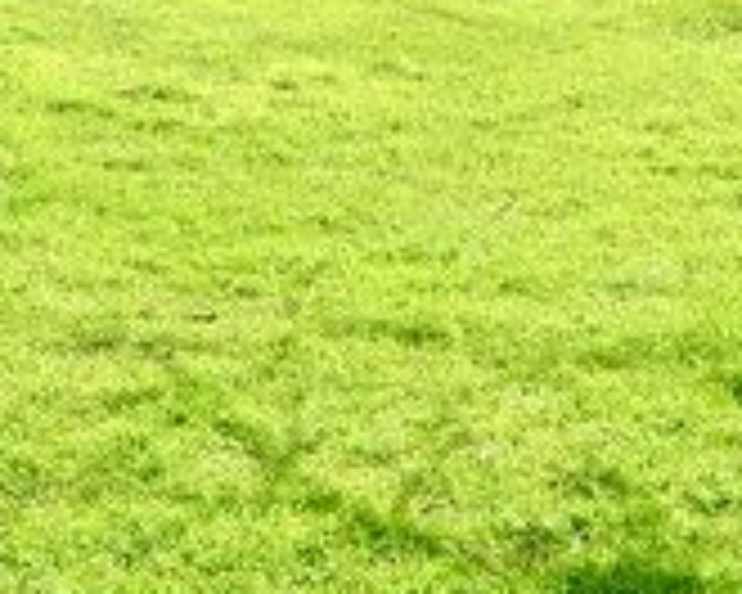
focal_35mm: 119
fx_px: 2613
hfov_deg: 16.0
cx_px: 634
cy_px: -389
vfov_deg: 12.1
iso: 220
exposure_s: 1/250
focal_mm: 20
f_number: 10
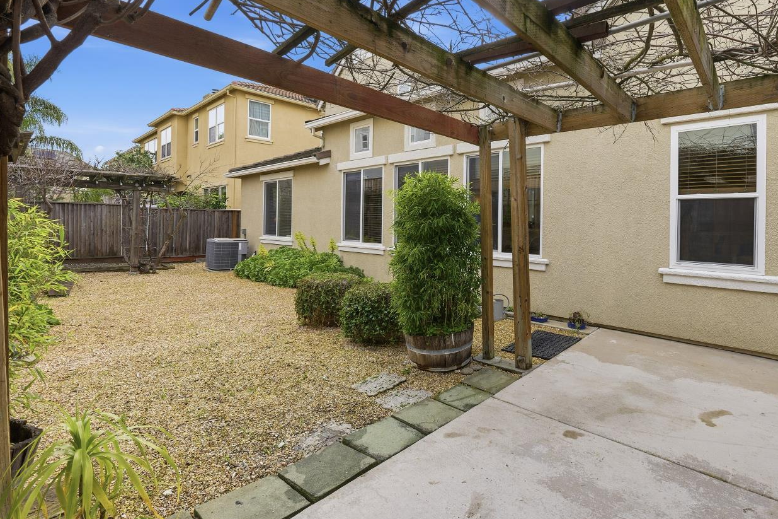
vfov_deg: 70.1
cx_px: 470
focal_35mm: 17
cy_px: 227
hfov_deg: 92.0
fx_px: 367
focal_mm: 14
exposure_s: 1/400
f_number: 7.1
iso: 100
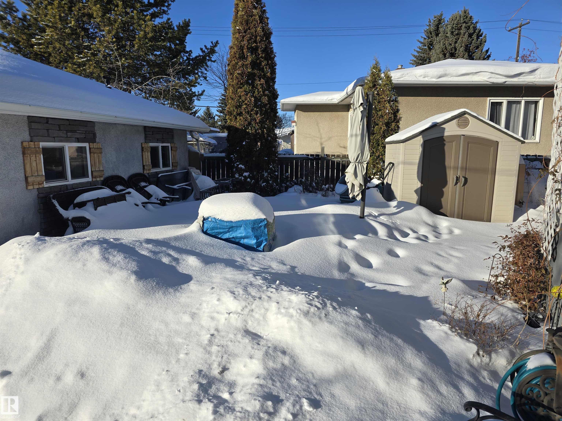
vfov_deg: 58.9
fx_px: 373
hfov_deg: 73.9
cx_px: 281
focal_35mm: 23
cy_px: 210
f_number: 1.7
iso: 12
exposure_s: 1/1058
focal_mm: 6.3
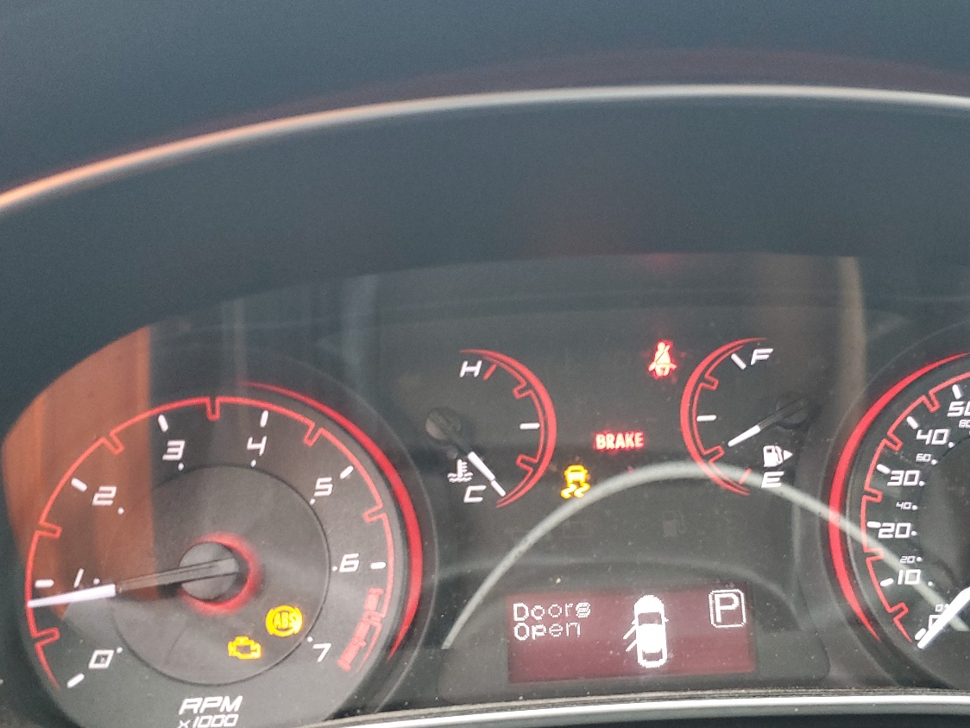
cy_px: 491
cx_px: 599
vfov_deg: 38.2
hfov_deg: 49.7
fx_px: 1037
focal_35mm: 37
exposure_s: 1/60.2
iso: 170
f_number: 1.5
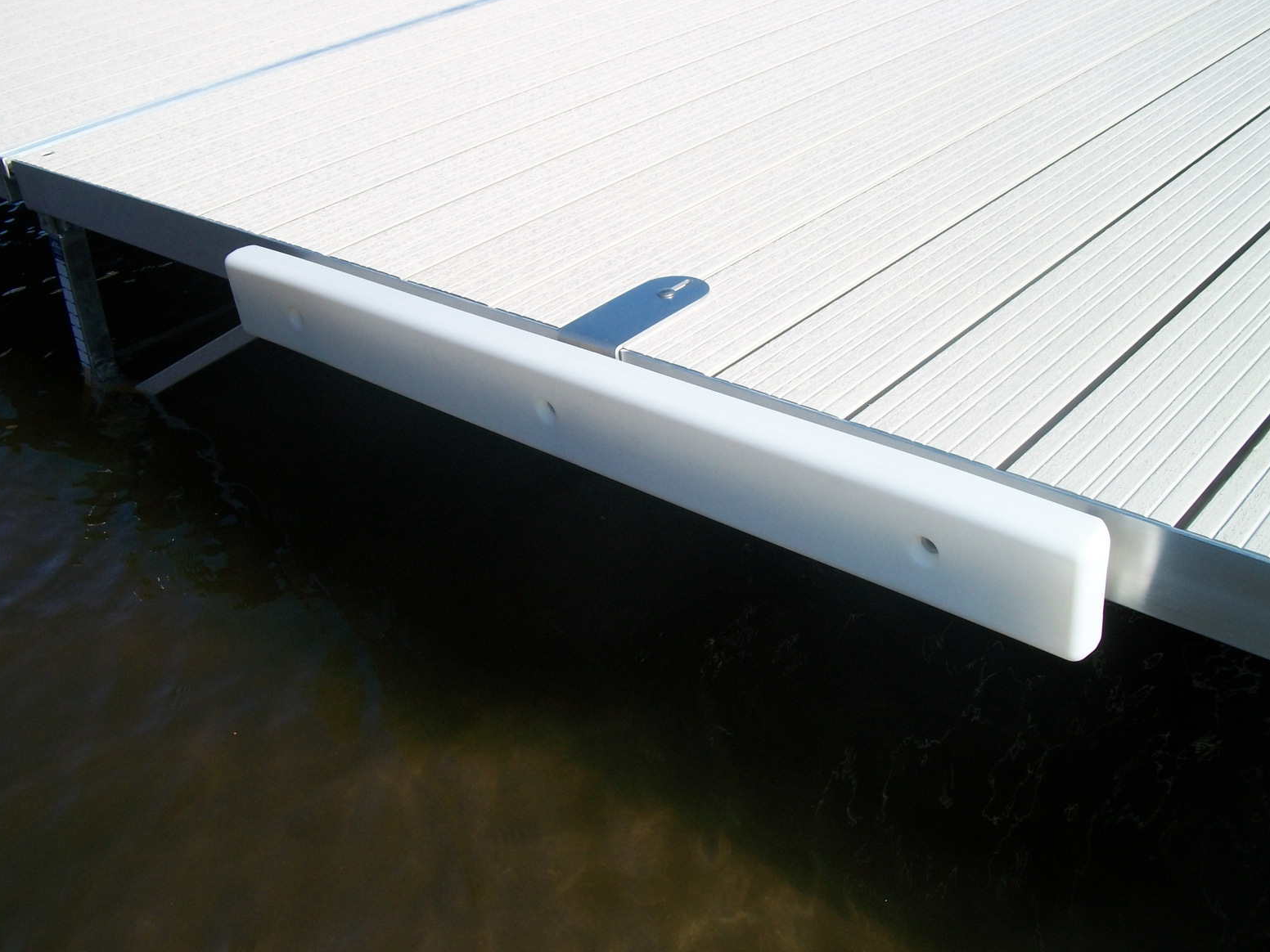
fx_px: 1211
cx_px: 634
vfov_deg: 42.9
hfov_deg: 55.4
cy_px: 469
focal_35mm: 33
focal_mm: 5.7
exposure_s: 1/400
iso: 80
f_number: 5.5
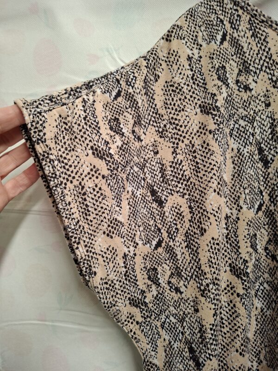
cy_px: 186
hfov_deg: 58.9
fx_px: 246
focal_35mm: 23
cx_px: 139
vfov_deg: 73.9
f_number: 1.8
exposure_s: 1/50
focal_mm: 5.54
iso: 320
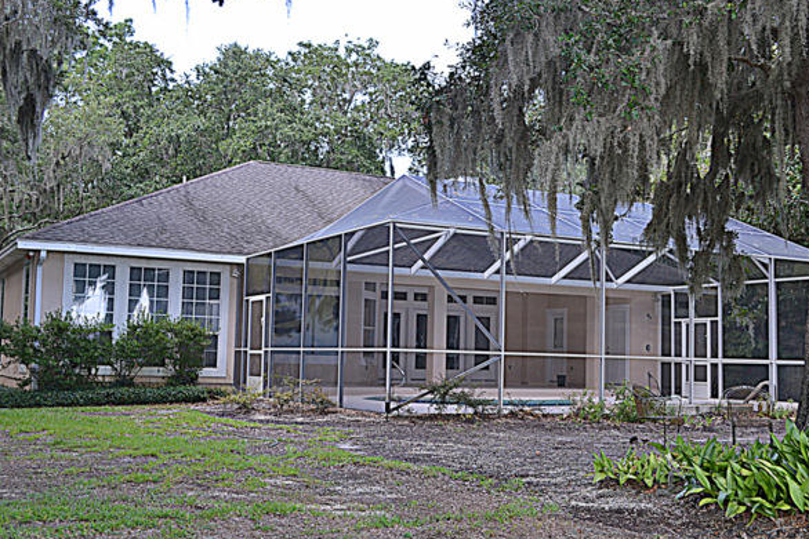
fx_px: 966
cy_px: 267
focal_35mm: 43
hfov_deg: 45.4
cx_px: 403
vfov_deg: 31.2
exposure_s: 1/125
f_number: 5.6
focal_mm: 28
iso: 160
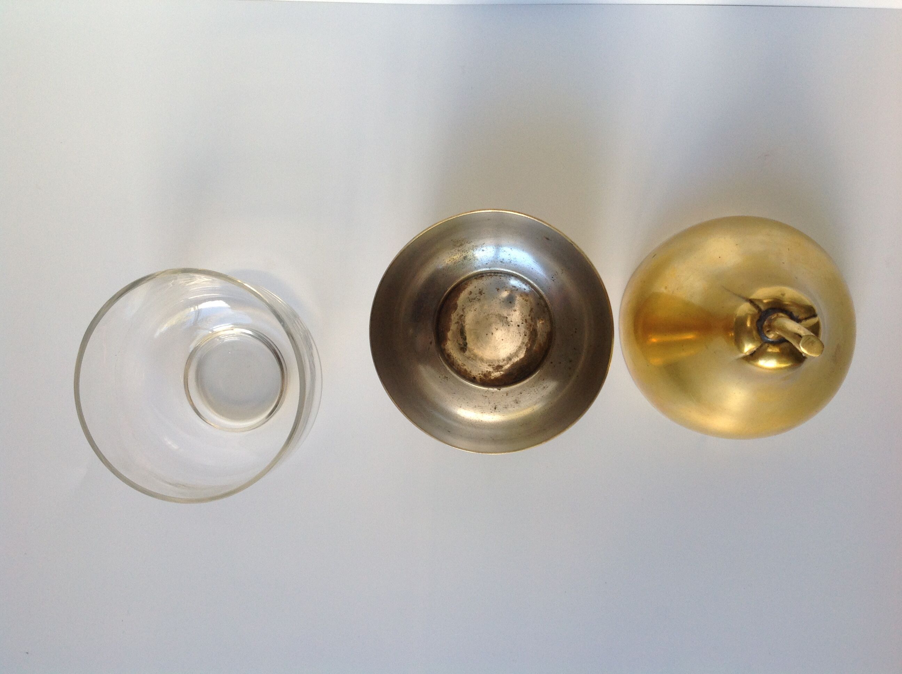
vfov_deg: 40.6
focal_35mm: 35
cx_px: 451
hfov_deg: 52.7
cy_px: 337
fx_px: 911
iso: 80
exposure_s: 1/120
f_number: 2.4
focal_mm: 4.28
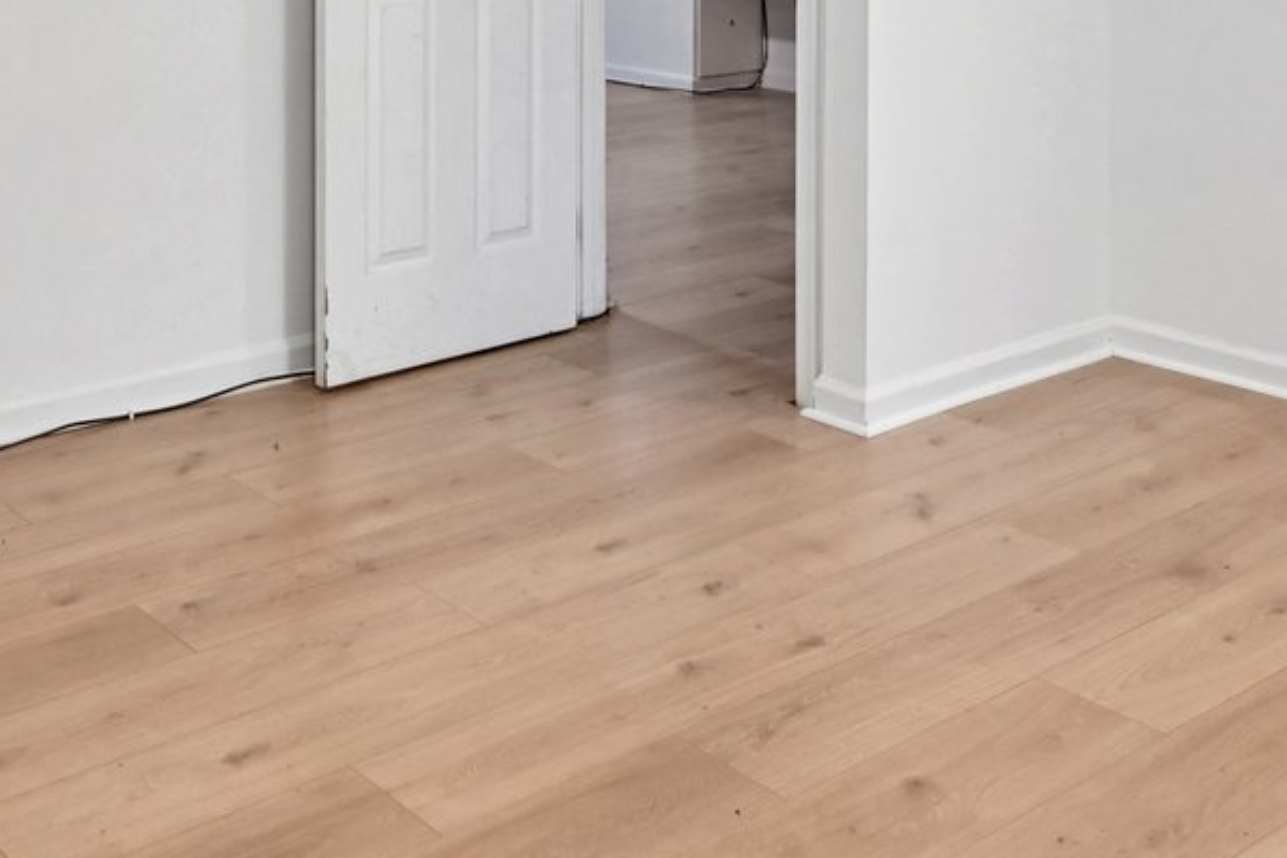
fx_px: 1716
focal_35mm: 48
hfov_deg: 40.7
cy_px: -148
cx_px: 442
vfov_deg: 25.5
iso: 400
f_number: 8
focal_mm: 14
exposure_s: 1/10
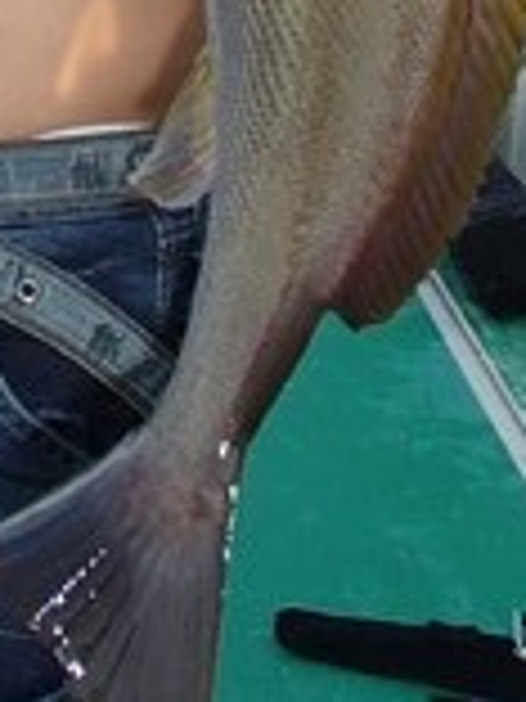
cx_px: -85
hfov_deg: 16.5
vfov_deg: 19.8
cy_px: -342
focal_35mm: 86
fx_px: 1742
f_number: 3.9
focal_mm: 5
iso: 100
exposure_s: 1/250
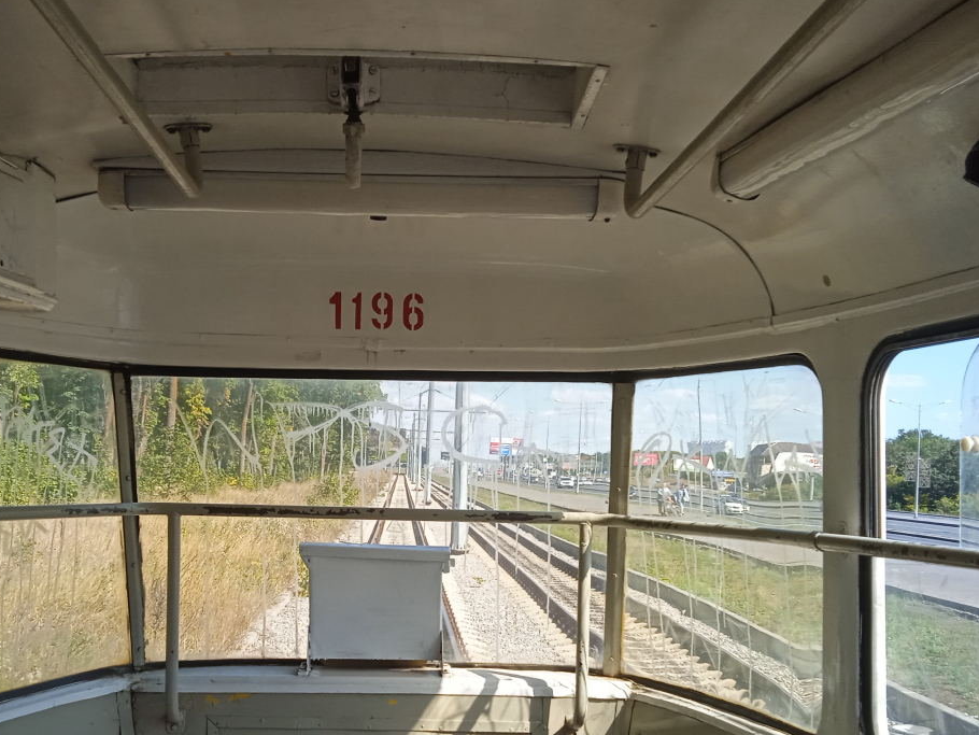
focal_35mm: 40
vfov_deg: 35.7
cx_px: 391
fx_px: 1132
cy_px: 485
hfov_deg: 46.5
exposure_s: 1/485
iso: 114
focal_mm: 3.43
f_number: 2.2
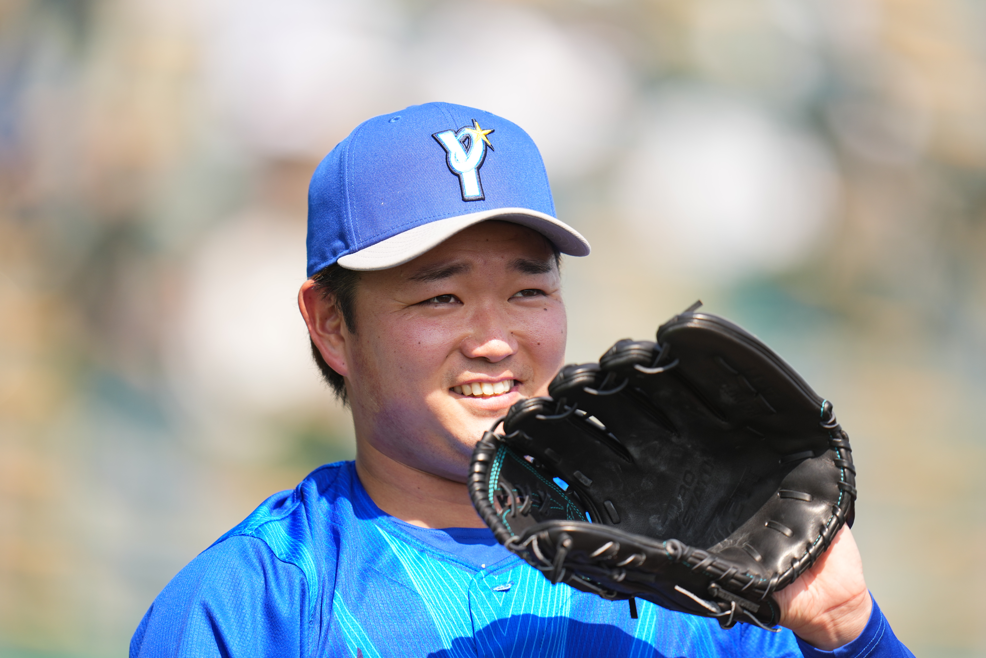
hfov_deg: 5.2
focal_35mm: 400
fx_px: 10955
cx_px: 493
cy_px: 329
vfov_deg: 3.4
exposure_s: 1/2000
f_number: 2.8
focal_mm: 400
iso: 250
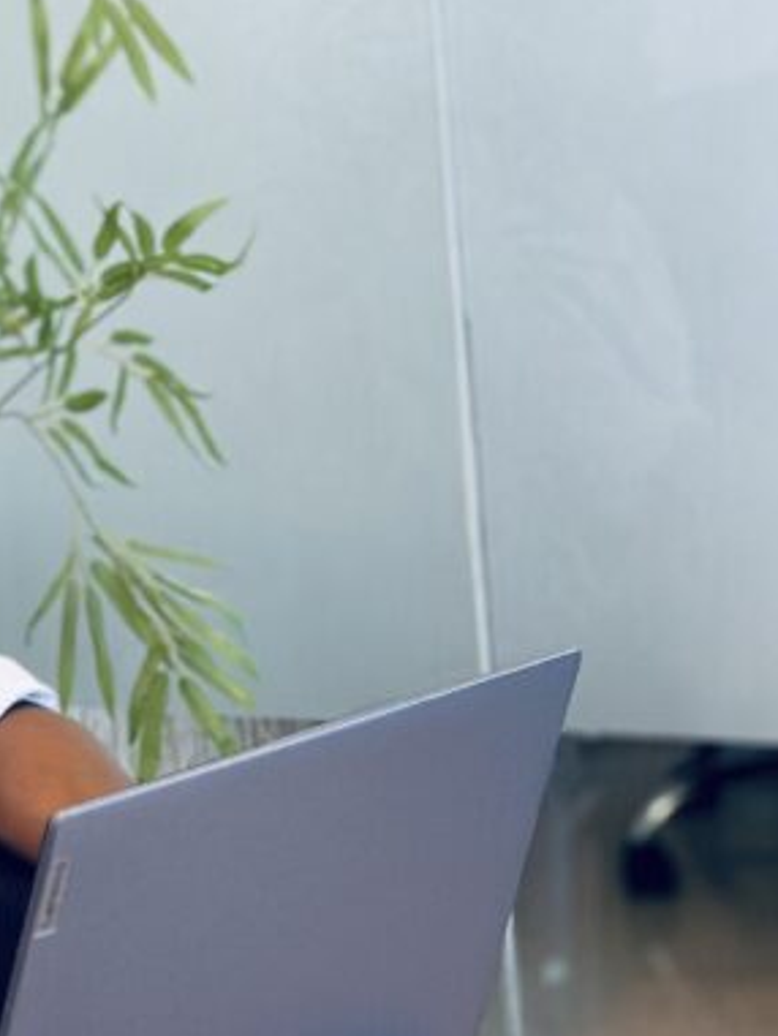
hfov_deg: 11.3
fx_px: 3864
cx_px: -136
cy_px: -8
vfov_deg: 15.0
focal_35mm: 129
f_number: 1.78
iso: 400
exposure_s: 1/58
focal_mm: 6.86
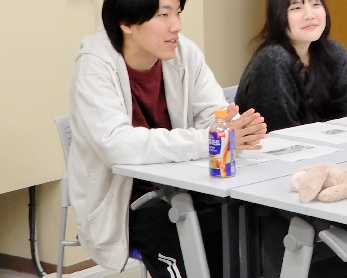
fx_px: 1068
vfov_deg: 14.8
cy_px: 84
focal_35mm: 104
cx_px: 430
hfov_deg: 17.5
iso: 180
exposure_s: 1/30
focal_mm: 6.8
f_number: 4
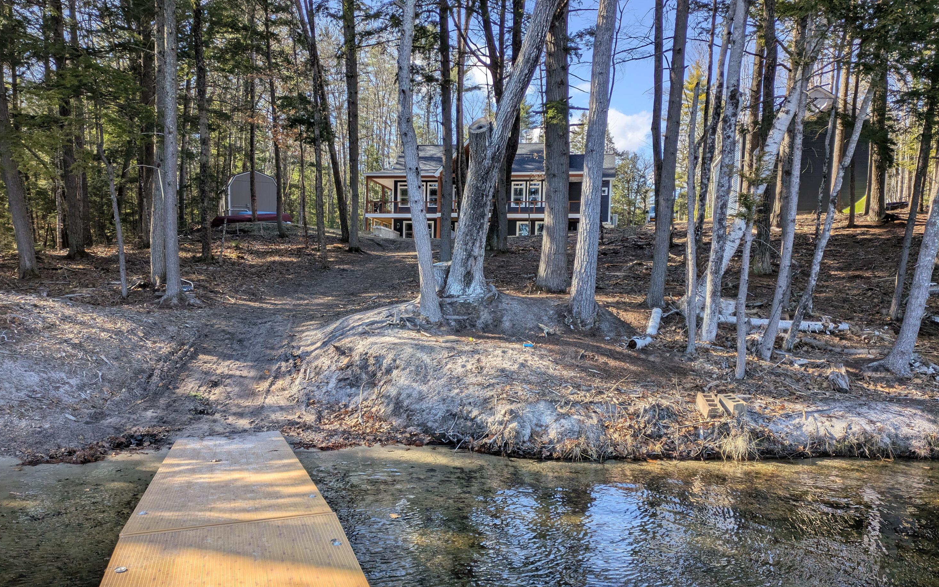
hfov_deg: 68.4
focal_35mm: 27
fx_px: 691
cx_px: 464
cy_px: 325
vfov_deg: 46.0
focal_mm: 5.43
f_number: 1.89
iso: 40
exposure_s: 1/856
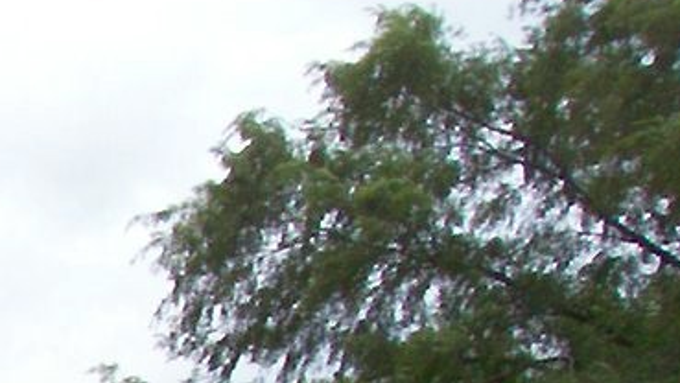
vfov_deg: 6.8
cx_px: -826
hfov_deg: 11.2
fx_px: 3013
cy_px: 974
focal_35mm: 167
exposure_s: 1/528
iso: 80
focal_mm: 5.6
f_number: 5.1
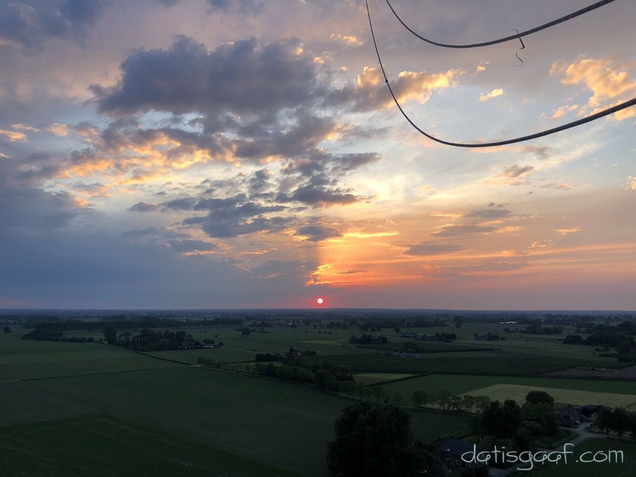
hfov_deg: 63.4
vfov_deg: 49.7
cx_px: 318
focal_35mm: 28
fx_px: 514
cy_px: 238
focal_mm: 3.99
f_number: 1.8
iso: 20
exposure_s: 1/180
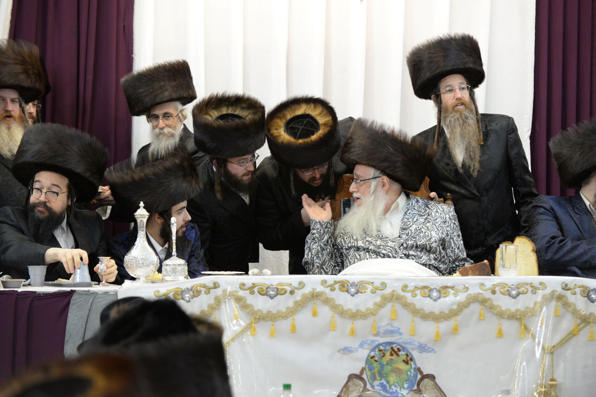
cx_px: 298
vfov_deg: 10.2
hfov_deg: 15.2
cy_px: 198
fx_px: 2235
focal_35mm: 135
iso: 2000
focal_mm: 135
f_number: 4.5
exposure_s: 1/100
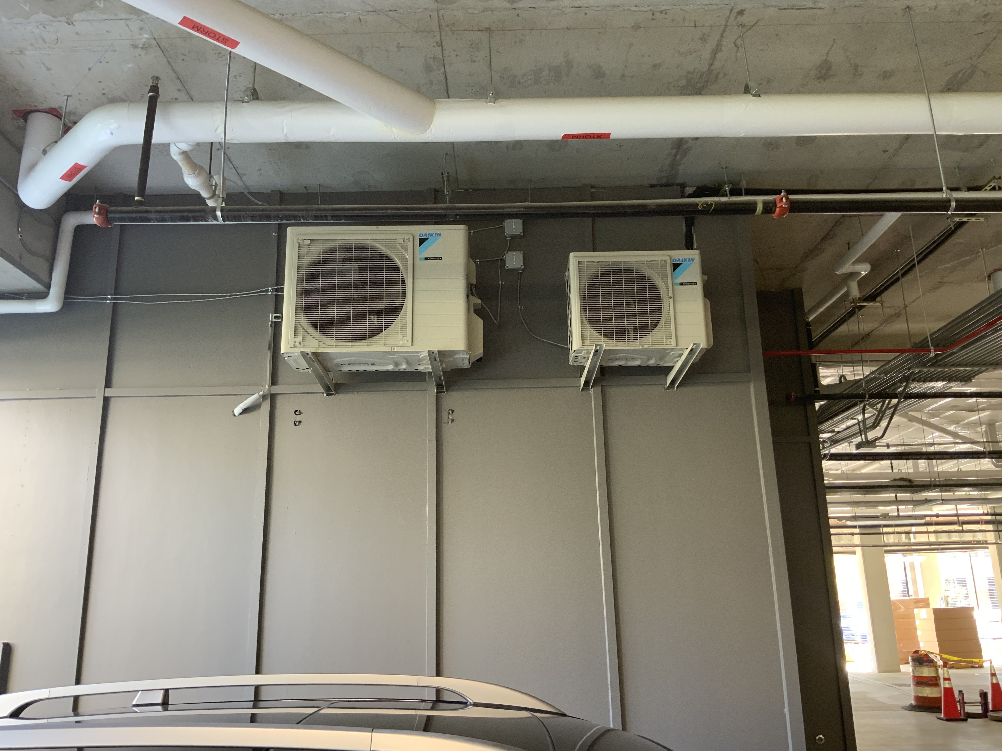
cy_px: 376
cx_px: 501
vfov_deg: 48.2
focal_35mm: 29
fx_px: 839
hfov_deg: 61.7
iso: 100
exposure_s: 1/60
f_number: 1.8
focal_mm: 3
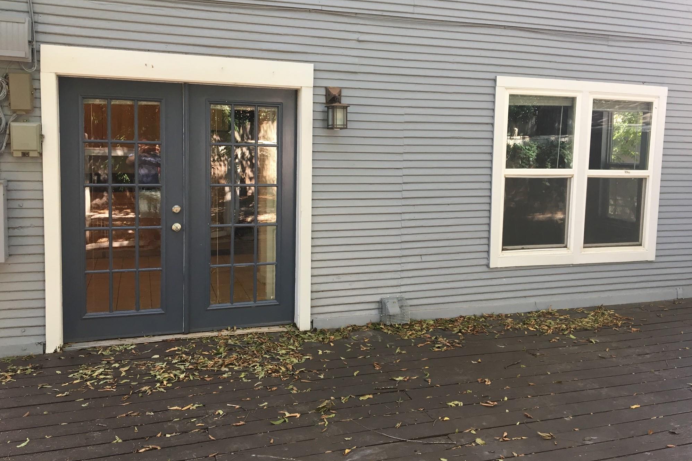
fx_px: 596
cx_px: 350
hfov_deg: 60.3
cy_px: 196
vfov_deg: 42.2
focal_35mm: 31
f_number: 2.2
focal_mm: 4.15
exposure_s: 1/40
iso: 25
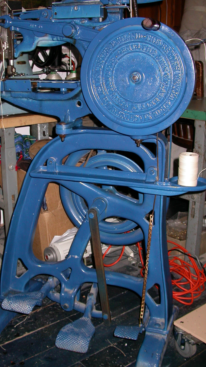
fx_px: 427
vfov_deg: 46.4
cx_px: 75
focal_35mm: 44
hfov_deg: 27.0
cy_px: 178
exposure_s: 1/60
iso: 100
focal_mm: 7.85
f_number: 2.6
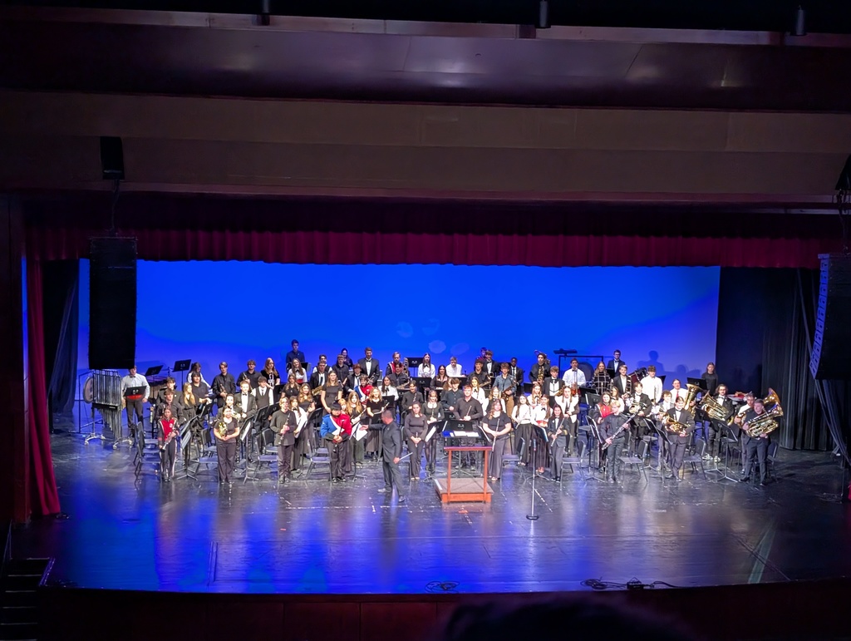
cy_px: 320
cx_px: 426
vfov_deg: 29.7
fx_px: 1206
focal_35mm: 49
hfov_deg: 38.9
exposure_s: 1/65
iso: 245
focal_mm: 6.9
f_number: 1.68
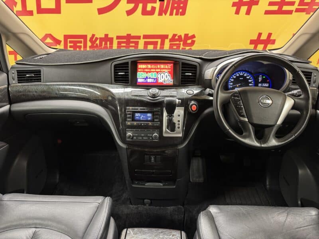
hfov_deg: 71.6
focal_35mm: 24
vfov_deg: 56.8
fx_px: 221
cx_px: 160
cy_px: 120
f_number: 1.78
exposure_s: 1/60
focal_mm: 6.76
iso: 500
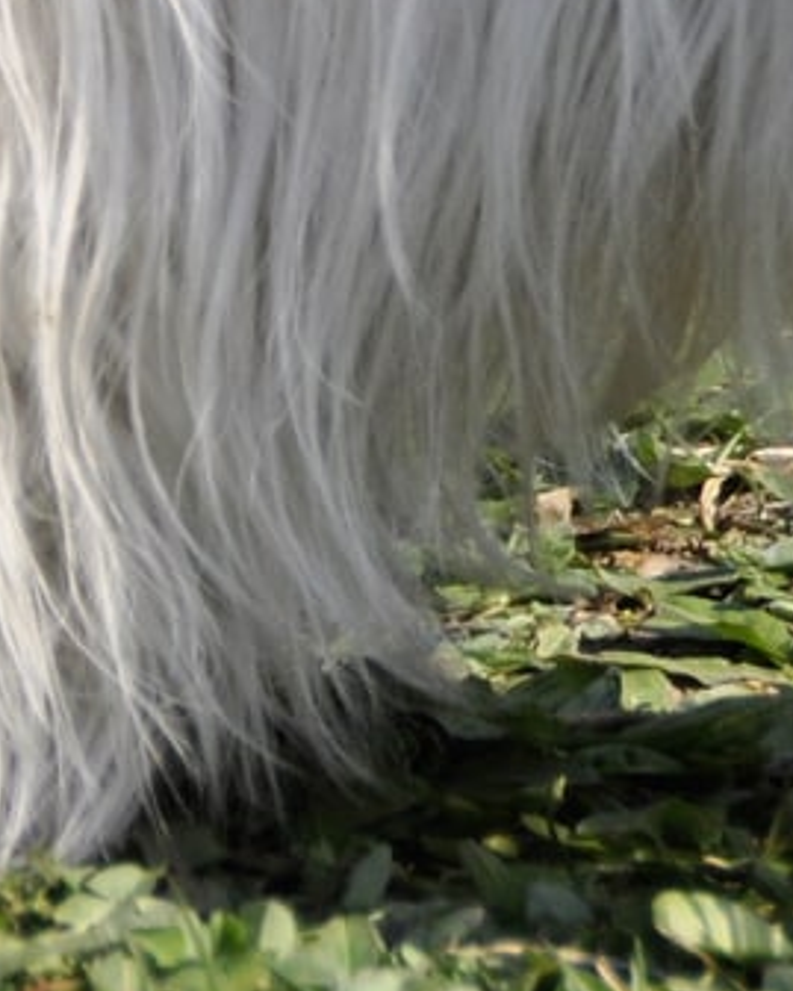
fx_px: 29441
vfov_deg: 1.9
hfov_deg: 1.5
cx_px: 155
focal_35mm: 1004
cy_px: -628
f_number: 6.3
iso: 400
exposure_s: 1/1600
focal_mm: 120
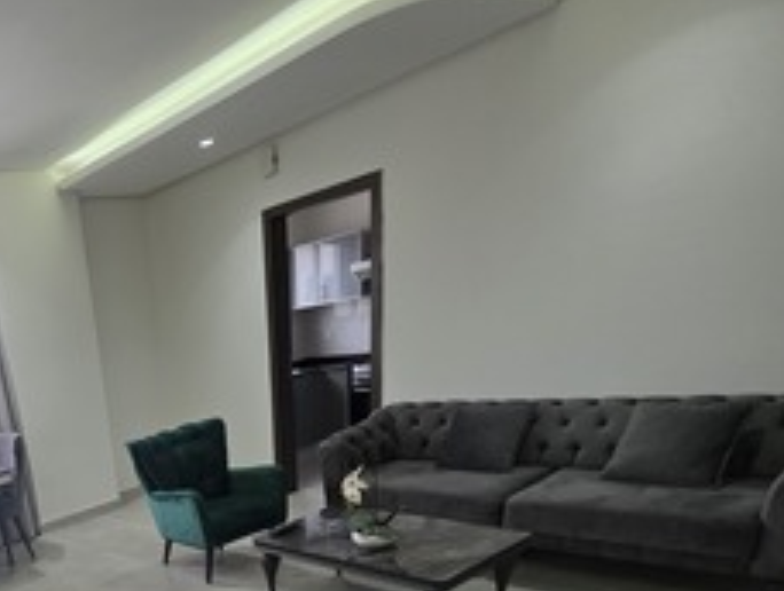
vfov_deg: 46.1
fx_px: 590
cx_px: 60
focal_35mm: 26
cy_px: 569
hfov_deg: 56.6
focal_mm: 2.2
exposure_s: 1/100
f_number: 1.9
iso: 200
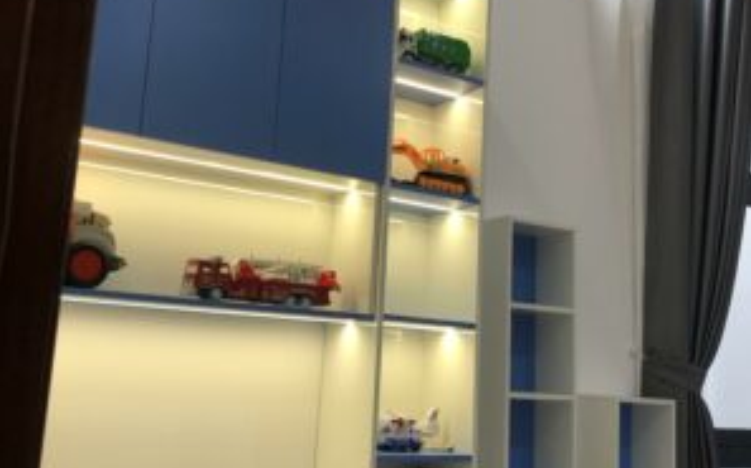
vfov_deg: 31.9
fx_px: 818
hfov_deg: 49.3
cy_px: 225
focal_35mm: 40
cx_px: 377
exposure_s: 1/50
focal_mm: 4
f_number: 1.8
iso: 32
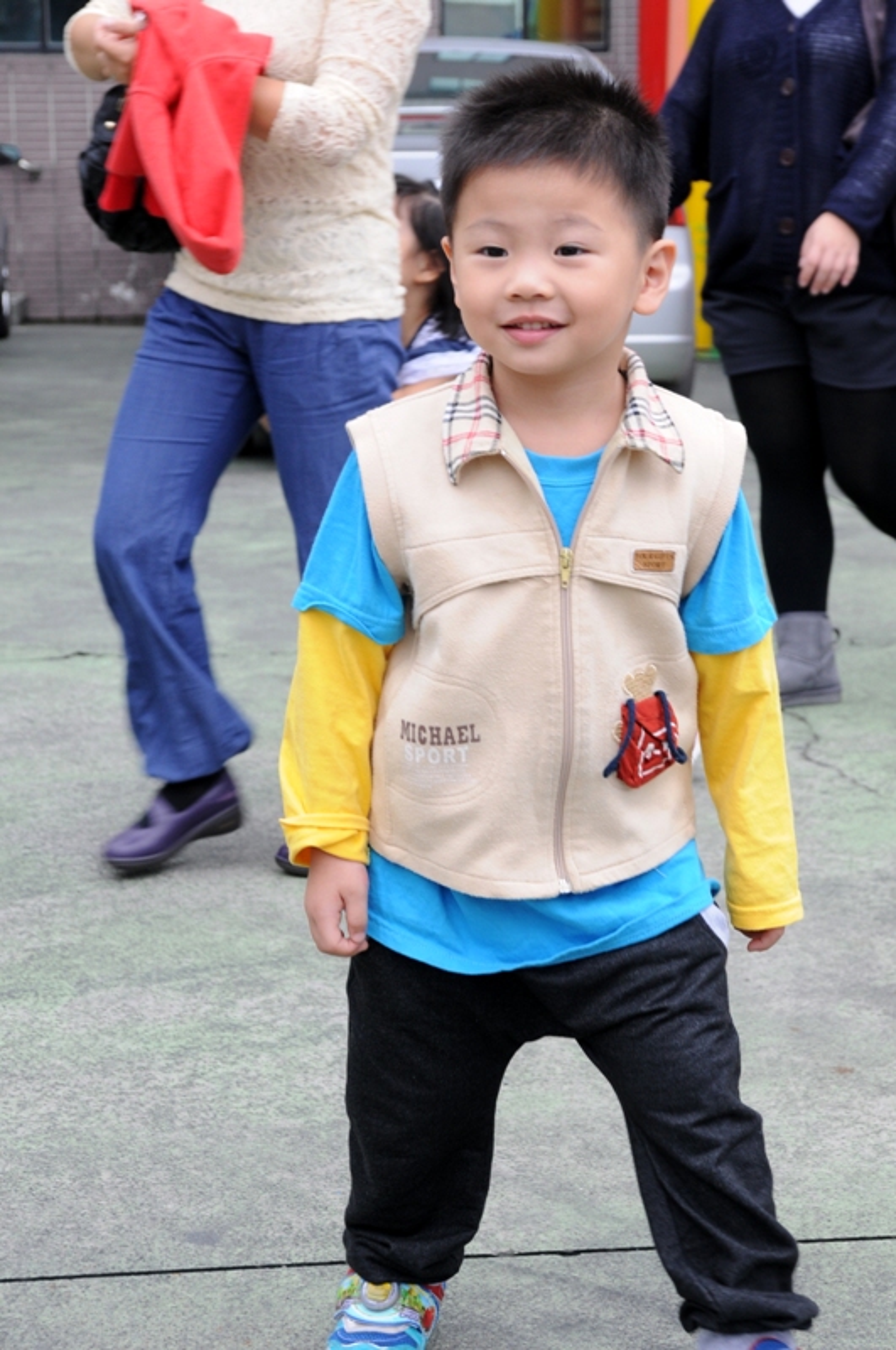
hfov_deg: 18.1
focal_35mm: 75
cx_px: 448
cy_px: 675
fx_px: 2808
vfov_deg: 27.0
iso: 400
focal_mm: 50
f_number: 7.1
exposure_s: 1/160
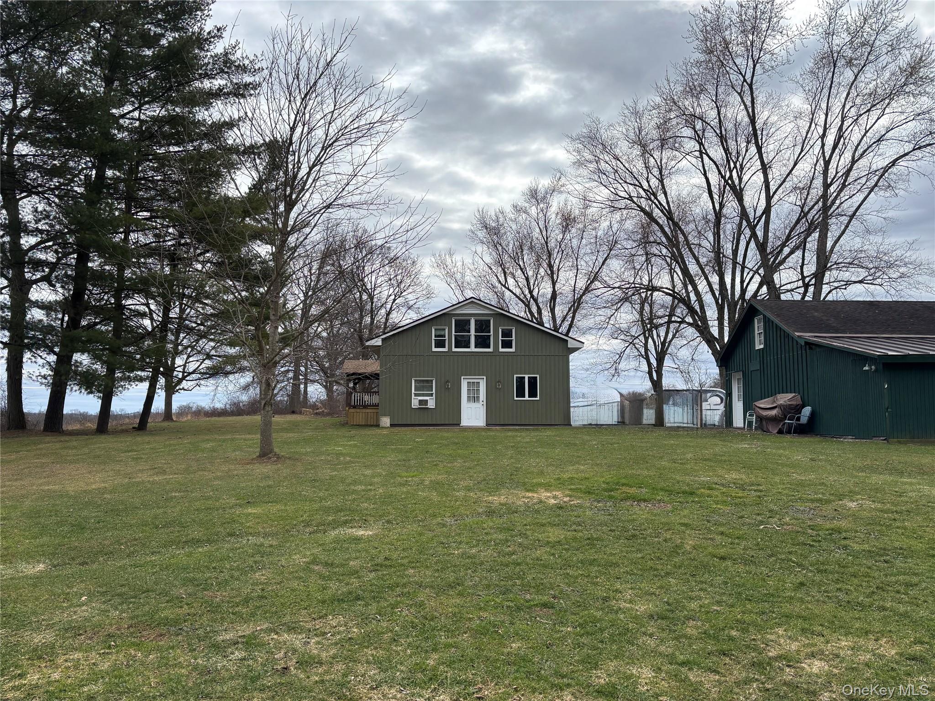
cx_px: 468
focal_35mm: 26
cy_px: 350
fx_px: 702
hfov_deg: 67.3
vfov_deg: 53.1
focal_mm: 5.96
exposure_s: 1/3413
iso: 50
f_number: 1.6
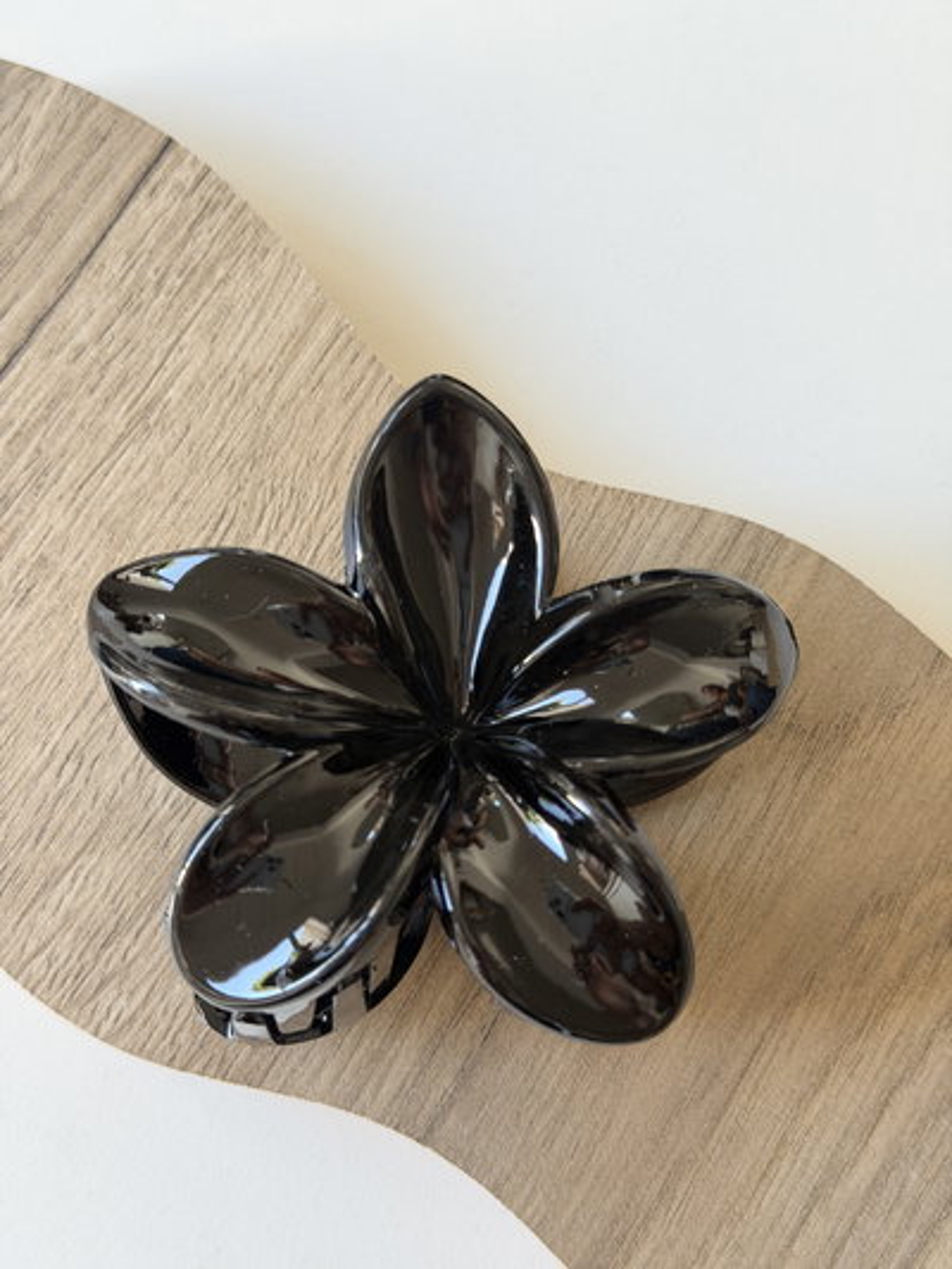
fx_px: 1759
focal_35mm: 48
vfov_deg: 39.6
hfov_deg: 30.3
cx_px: 476
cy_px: 634
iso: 160
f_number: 1.78
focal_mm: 6.76
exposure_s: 1/60
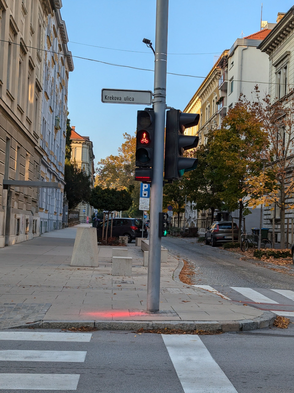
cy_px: 196
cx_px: 147
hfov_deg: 30.3
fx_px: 544
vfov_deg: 39.7
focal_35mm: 48
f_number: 1.85
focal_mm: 6.81
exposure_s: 1/580
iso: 45
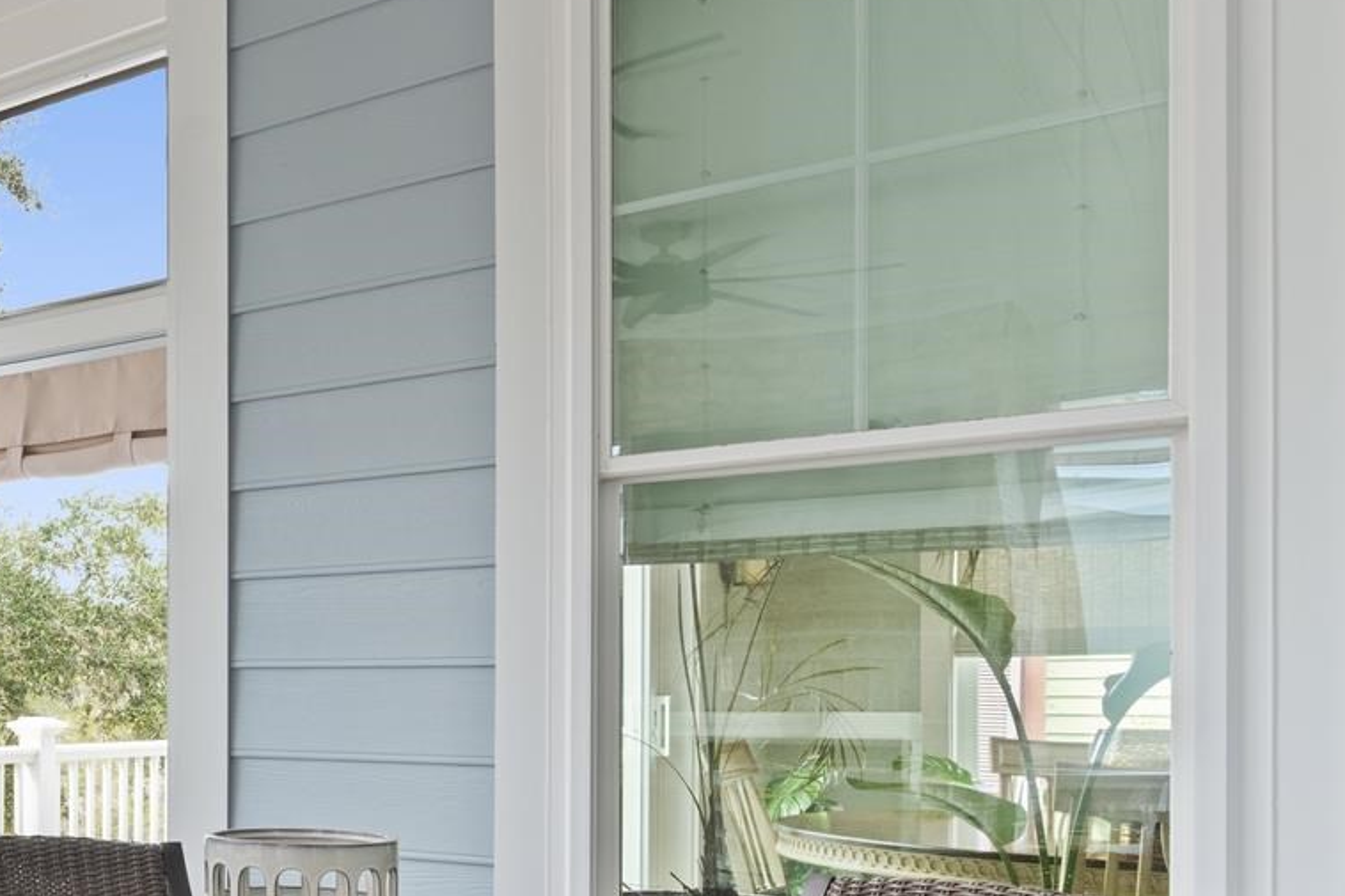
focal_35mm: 39
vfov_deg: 32.6
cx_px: -138
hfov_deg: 39.9
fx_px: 1467
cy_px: 768
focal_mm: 15.5
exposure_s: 1/15
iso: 1250
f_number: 9
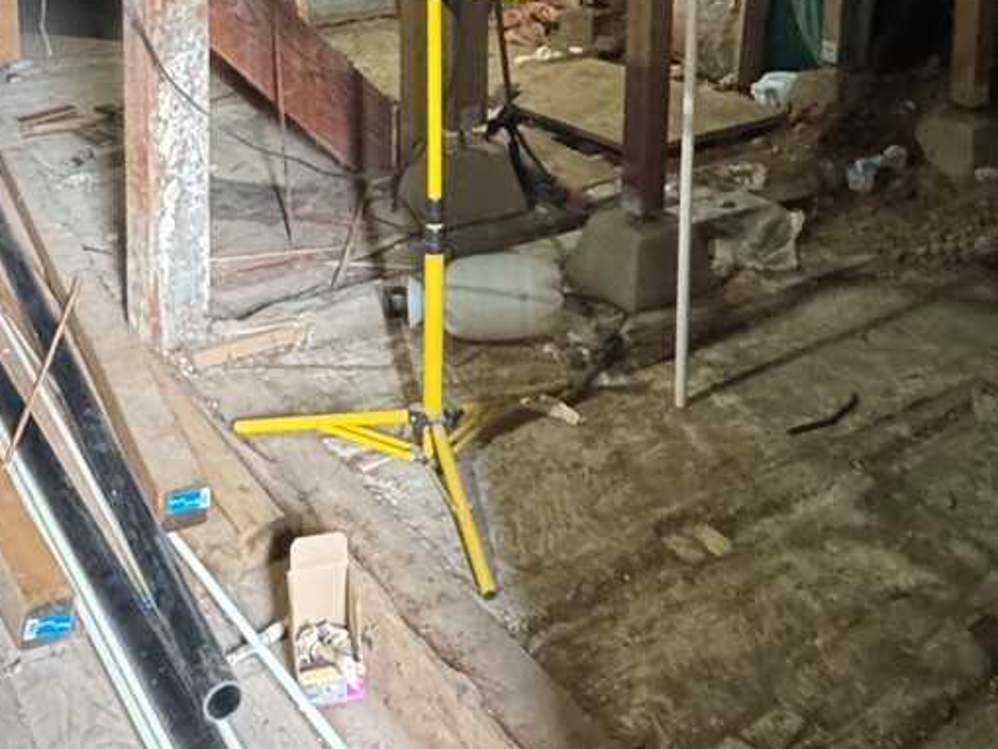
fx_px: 1269
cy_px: -90
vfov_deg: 29.4
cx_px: 504
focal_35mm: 44
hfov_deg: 42.9
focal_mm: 2.22
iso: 1000
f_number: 2.2
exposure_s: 1/40
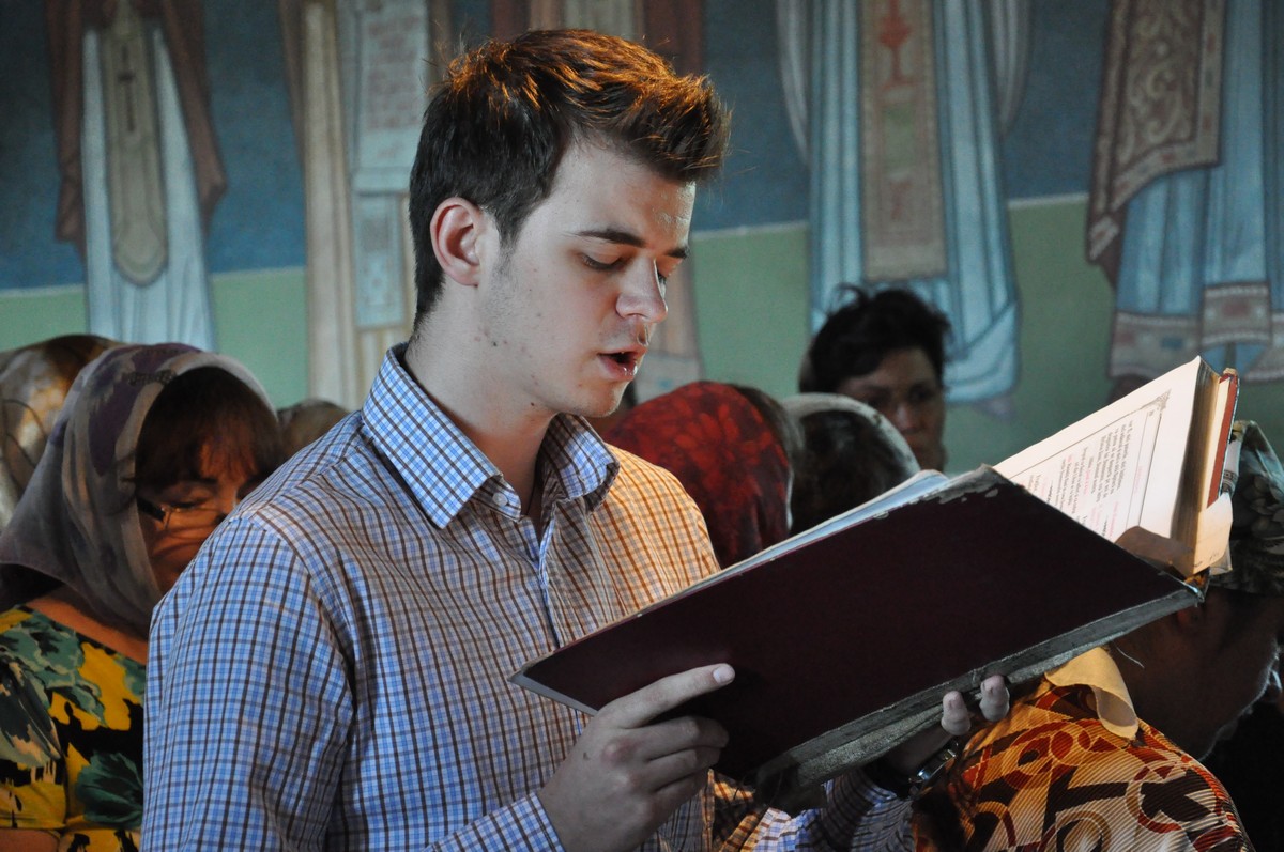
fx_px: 3527
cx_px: 642
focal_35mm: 99
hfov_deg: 20.6
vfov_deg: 13.8
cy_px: 426
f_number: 5.3
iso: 3200
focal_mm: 66
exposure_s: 1/60
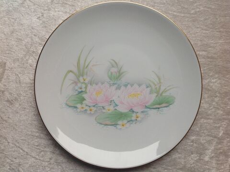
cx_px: 115
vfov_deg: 40.6
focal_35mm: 35
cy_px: 86
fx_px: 232
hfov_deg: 52.7
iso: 80
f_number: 2.4
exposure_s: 1/120
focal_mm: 4.28
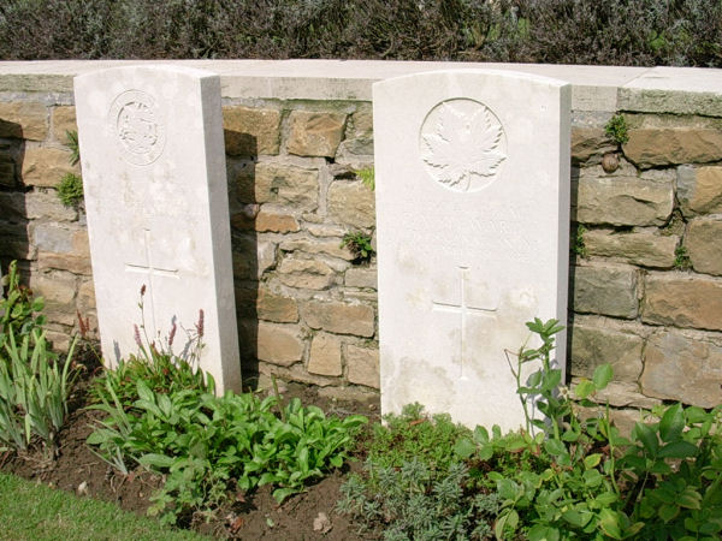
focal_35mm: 45
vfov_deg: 32.2
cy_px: 270
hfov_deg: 42.1
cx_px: 361
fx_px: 939
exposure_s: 1/512
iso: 70
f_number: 5.8
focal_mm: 6.7
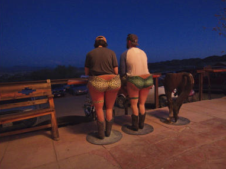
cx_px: 117
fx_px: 163
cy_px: 82
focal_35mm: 25
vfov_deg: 54.8
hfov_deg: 69.4
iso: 3200
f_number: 3.5
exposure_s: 1/6
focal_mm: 12
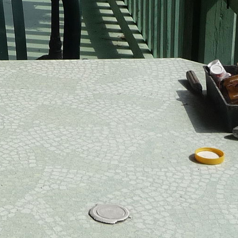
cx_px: -50
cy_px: 18
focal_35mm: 114
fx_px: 887
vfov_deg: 15.1
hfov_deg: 14.8
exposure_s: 1/1300
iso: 100
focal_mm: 5
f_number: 3.4
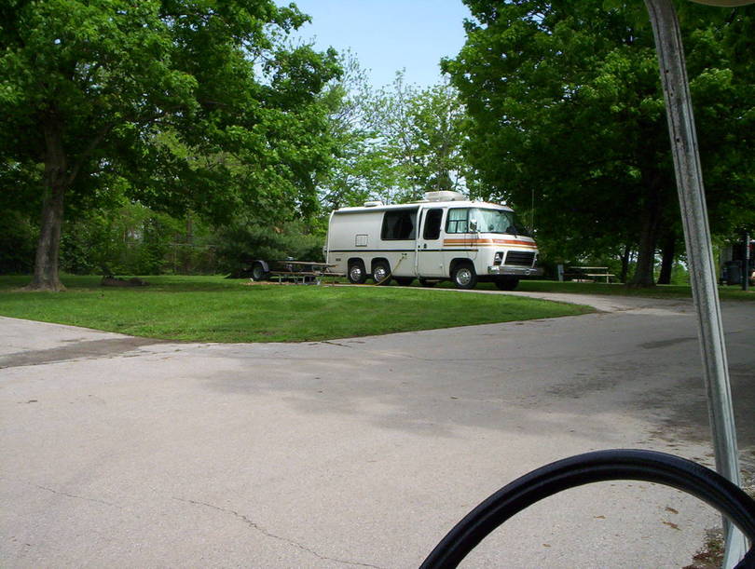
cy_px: 284
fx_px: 831
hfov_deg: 48.9
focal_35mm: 38
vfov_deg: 37.8
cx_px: 378
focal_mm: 4.99
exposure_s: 1/460
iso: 100
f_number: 4.5
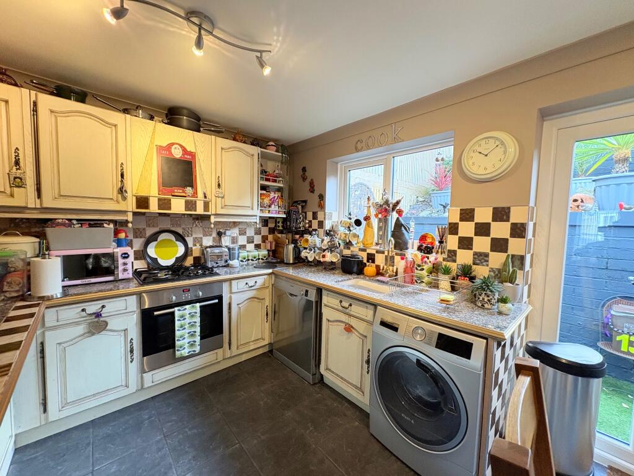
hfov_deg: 102.1
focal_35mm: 14
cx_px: 317
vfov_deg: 85.7
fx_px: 256
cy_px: 238
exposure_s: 1/100
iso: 200
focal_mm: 2.22
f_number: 2.2
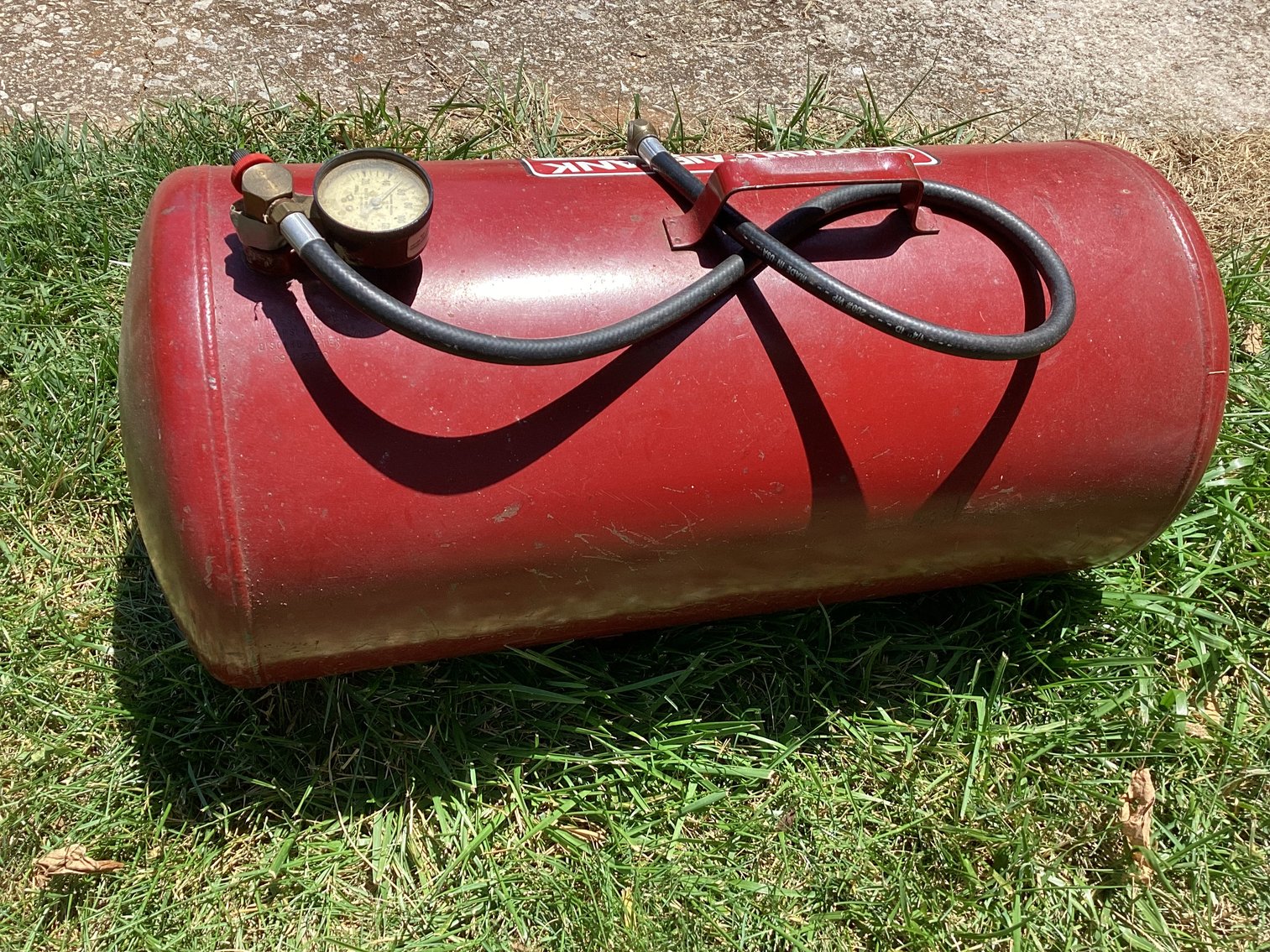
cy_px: 476
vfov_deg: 45.4
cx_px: 635
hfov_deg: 58.3
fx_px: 1137
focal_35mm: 31
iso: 25
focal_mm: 3.3
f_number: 2.4
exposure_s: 1/468
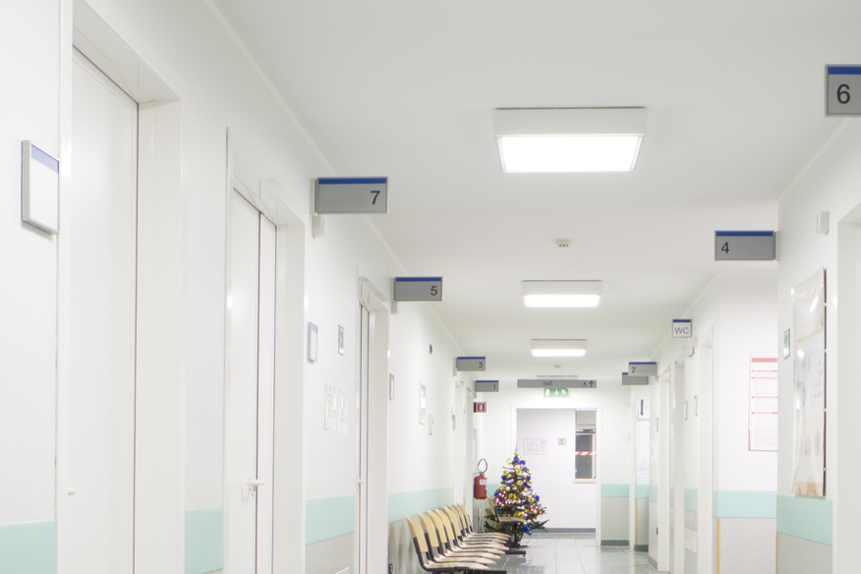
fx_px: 1244
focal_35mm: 52
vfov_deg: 25.7
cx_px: 473
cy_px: 425
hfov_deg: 38.2
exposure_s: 2
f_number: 10
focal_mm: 18
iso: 200
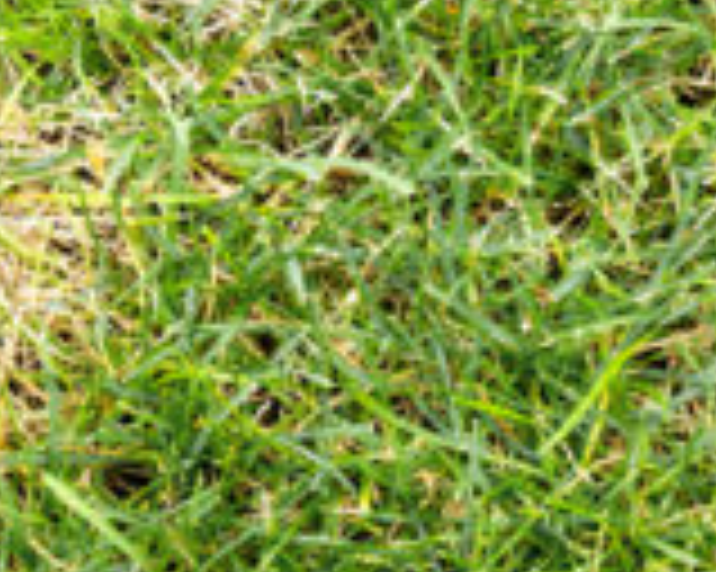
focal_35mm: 180
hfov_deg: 10.7
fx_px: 3812
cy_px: 522
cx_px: 270
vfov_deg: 8.5
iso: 100
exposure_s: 1/50
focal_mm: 24
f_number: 3.5
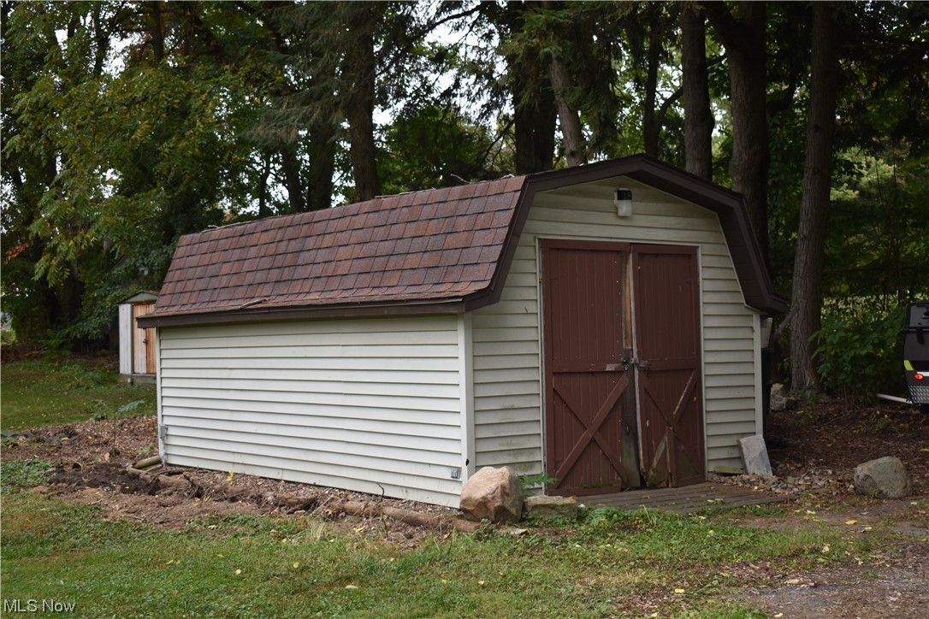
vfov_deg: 26.5
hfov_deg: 38.9
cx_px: 464
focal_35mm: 51
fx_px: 1316
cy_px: 310
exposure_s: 1/200
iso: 220
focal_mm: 34
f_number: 5
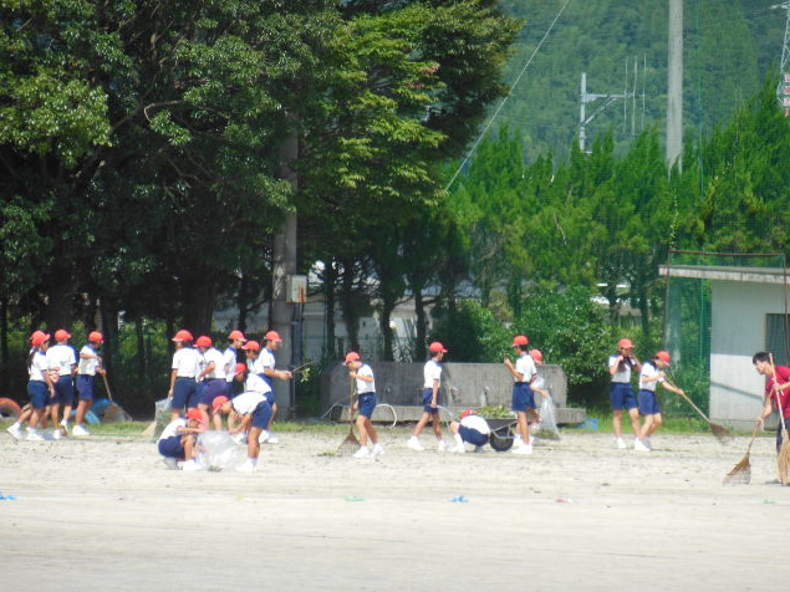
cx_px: 393
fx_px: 9036
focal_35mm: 396
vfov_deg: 3.8
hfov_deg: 5.0
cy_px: 296
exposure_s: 1/400
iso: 125
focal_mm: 70.1
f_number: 5.7
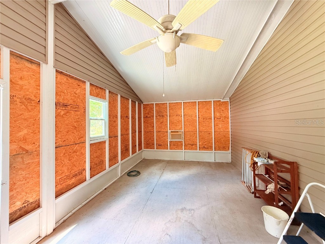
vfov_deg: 85.7
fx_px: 131
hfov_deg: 102.1
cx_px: 162
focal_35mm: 14
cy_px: 122
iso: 400
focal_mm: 2.22
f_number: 2.2
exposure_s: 1/60
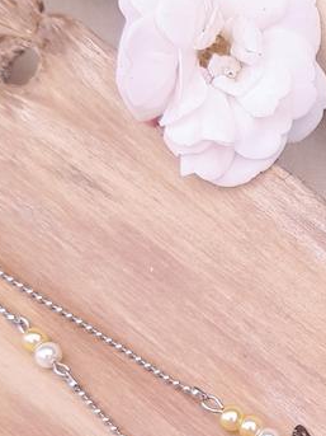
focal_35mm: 91
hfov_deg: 15.8
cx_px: 359
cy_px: 465
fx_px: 1143
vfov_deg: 20.6
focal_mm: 4.2
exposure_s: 1/122
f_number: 1.7
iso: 40
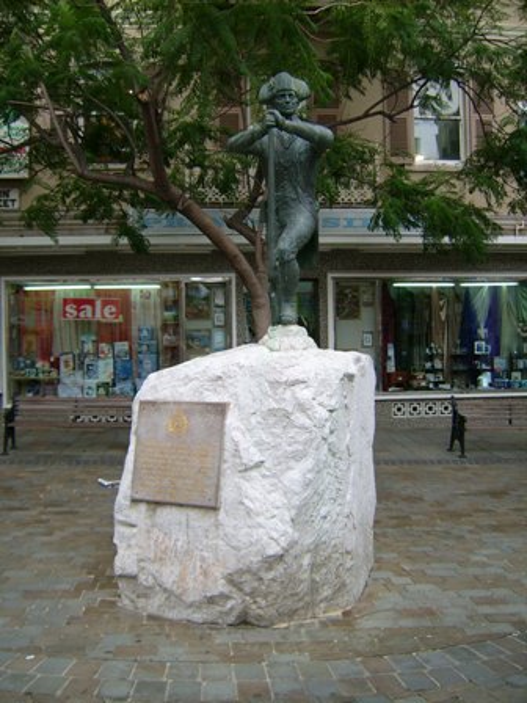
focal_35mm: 35
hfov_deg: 40.7
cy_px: 352
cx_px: 264
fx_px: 710
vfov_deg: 52.6
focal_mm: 5.95
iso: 50
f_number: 2.8
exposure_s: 1/104
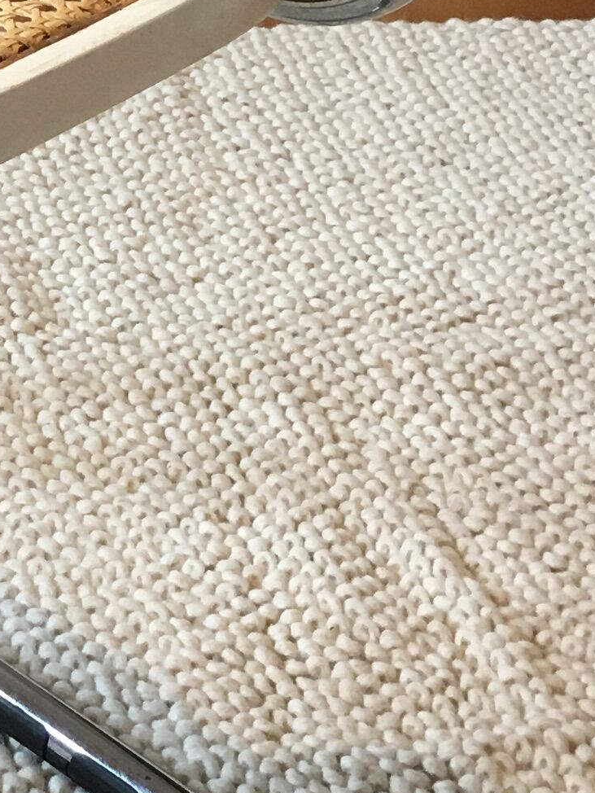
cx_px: -392
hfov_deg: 11.6
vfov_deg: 16.2
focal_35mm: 120
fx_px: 2749
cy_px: 108
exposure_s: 1/33
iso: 64
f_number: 2.2
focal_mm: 4.15
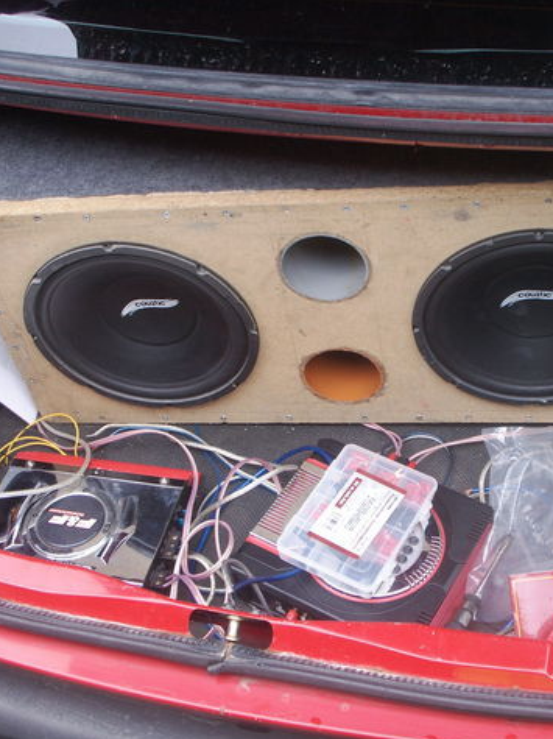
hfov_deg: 28.9
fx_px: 1066
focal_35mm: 50
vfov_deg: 38.2
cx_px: 369
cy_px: 373
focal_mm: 7.7
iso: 50
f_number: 3.5
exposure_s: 1/50
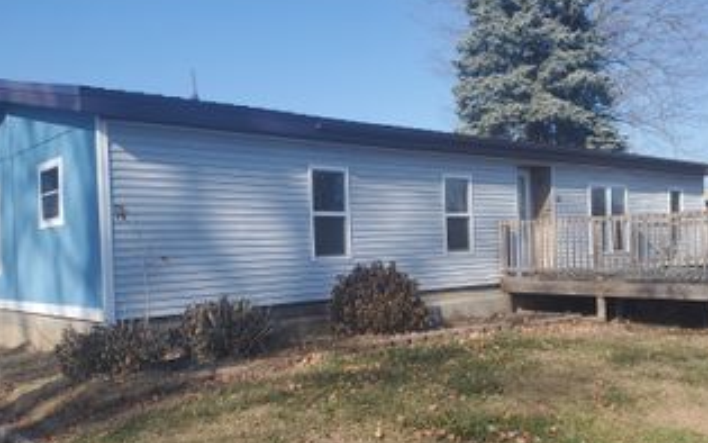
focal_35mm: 35
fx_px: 675
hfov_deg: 55.3
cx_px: 360
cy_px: 270
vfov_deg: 36.1
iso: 50
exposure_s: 1/1199
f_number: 2.4
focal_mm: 4.3
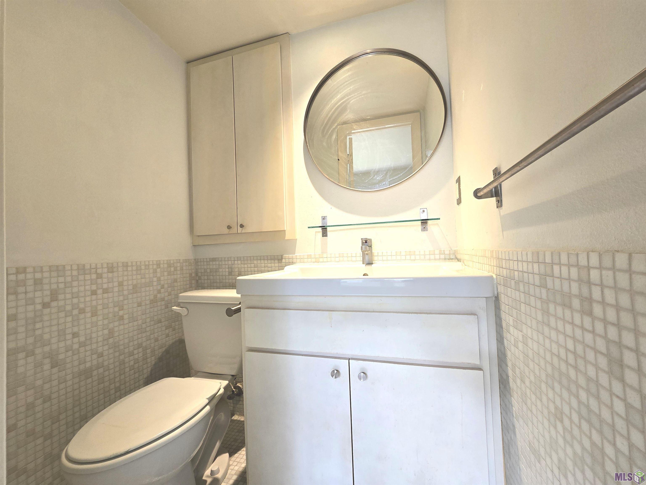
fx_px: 243
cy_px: 242
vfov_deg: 89.9
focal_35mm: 13
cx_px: 323
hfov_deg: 106.2
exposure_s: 1/60
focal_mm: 2.2
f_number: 2.2
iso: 125
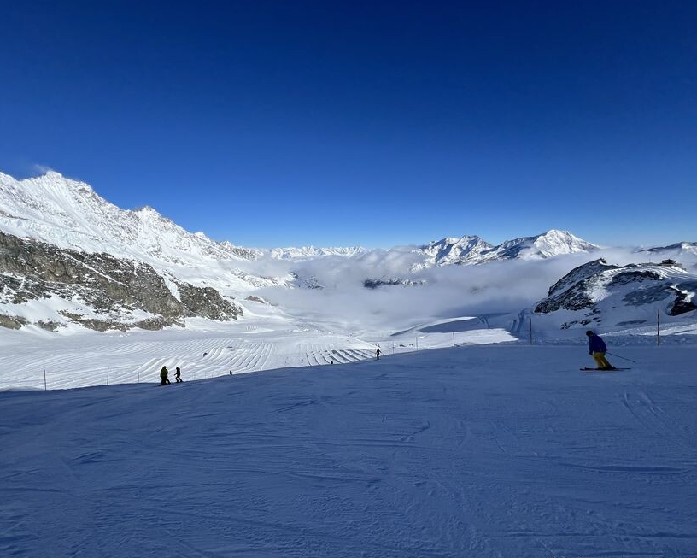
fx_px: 289
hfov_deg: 100.4
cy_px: 283
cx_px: 314
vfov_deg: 88.0
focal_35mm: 14
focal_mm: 1.57
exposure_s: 1/6944
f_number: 1.8
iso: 40
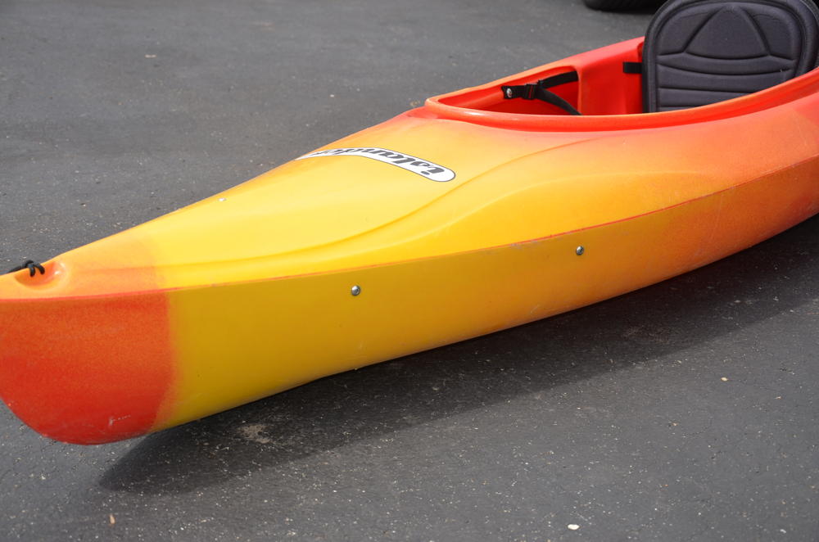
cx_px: 410
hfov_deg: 33.5
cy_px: 271
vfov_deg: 22.5
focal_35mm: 60
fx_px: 1362
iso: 100
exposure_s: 1/250
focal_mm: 40
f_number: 4.5
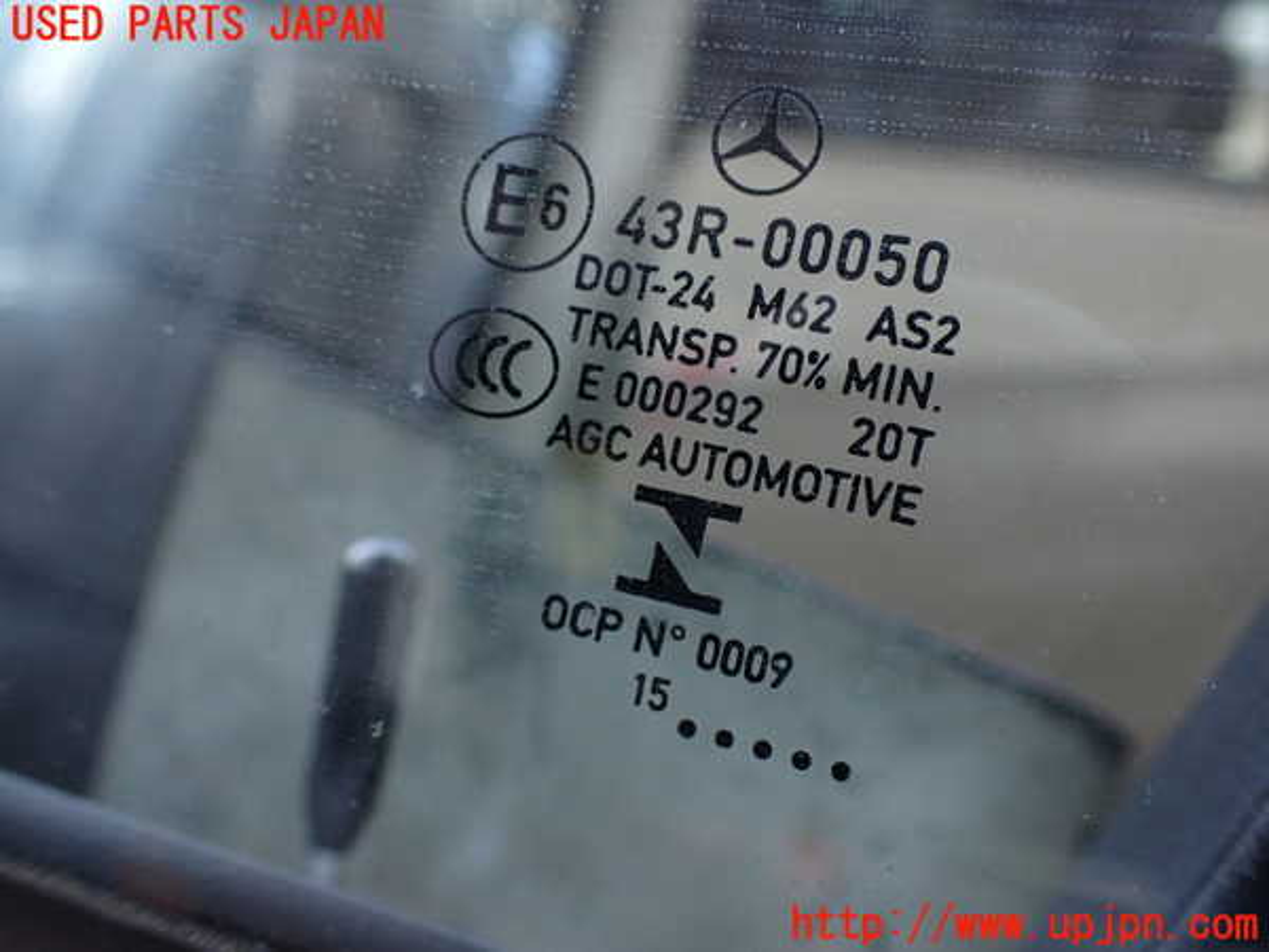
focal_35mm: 30
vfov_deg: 46.8
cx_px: 634
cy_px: 476
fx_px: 1100
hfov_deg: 60.0
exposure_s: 1/125
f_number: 2.3
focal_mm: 5.4
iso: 200
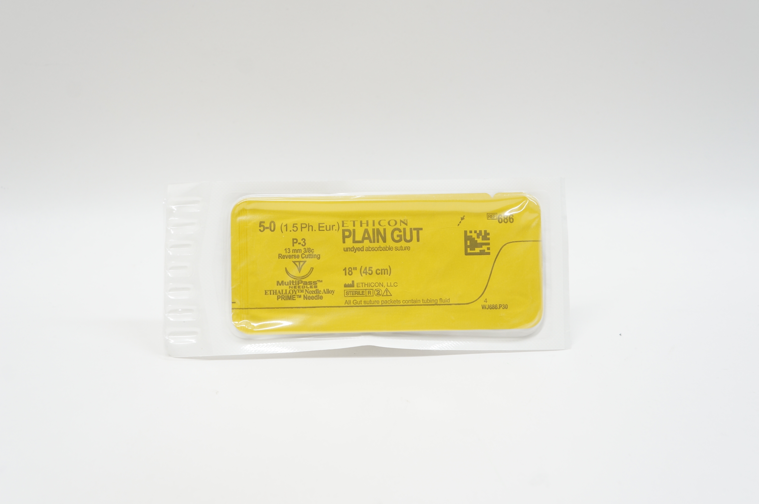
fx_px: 916
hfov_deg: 45.0
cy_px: 252
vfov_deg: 30.8
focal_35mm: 44
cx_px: 380
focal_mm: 29
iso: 400
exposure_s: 1/40
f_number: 7.1
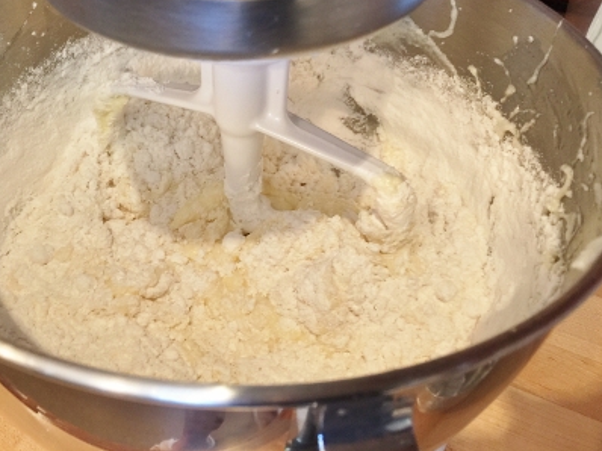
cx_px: 248
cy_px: 186
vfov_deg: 40.5
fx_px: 608
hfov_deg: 52.4
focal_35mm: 35
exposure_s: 1/15
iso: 80
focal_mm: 4.15
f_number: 2.2
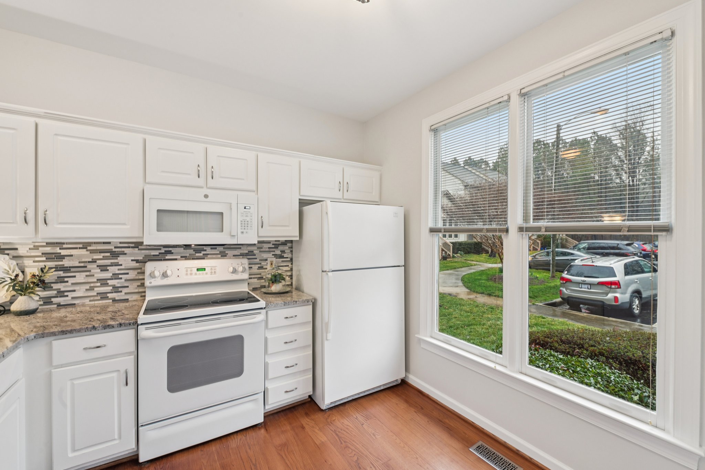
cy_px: 235
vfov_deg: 81.2
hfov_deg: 104.3
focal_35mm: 14
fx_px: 274
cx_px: 352
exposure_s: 1/10
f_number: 9
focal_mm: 14
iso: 200
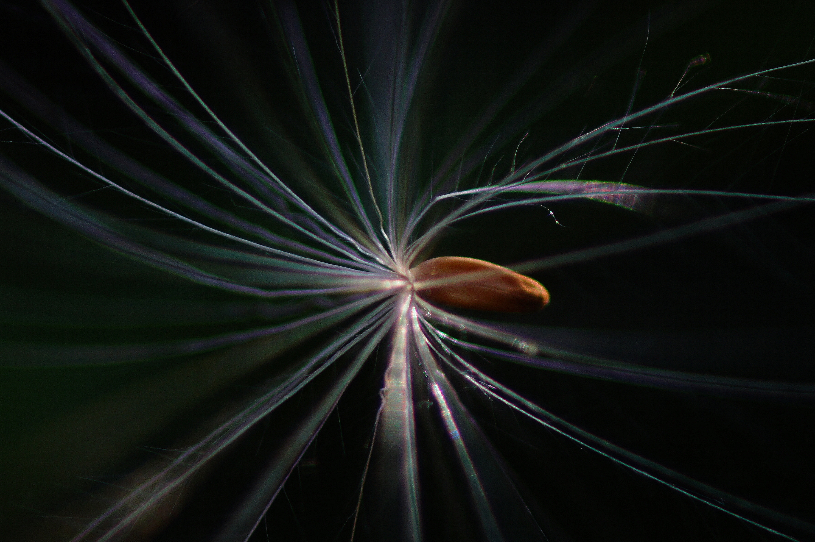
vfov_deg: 7.1
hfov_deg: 10.6
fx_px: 4389
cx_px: 407
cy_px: 268
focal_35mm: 194
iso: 200
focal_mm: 100
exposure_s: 1/320
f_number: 2.8
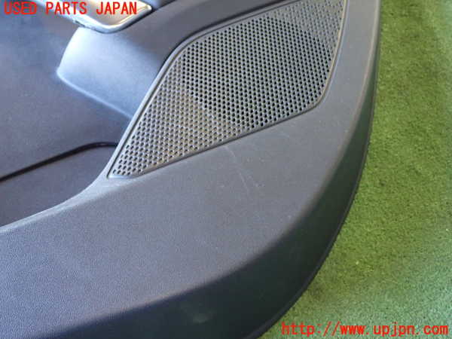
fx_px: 496
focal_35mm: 38
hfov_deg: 49.0
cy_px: 170
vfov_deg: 37.7
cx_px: 226
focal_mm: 6.83
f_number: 2.7
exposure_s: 1/30
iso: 800
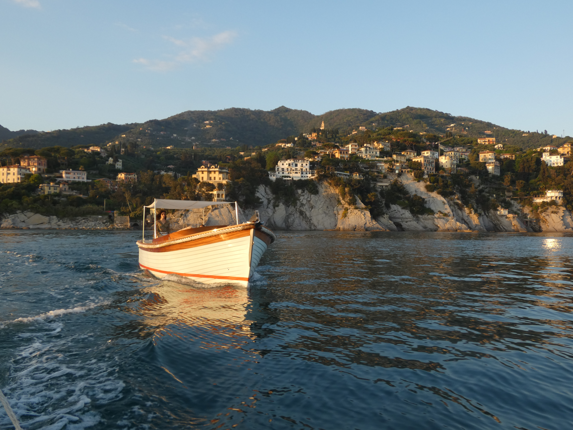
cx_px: 286
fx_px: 497
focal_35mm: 30
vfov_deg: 46.8
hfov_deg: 60.0
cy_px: 215
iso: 80
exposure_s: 1/200
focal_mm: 5.3
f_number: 3.5
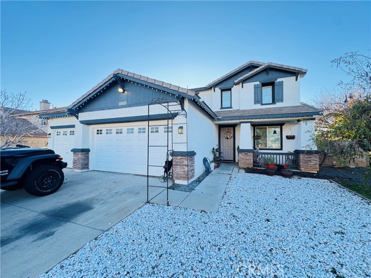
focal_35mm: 14
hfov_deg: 102.1
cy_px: 139
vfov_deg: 85.7
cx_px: 186
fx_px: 150
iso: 40
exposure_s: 1/131
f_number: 2.2
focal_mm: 2.22
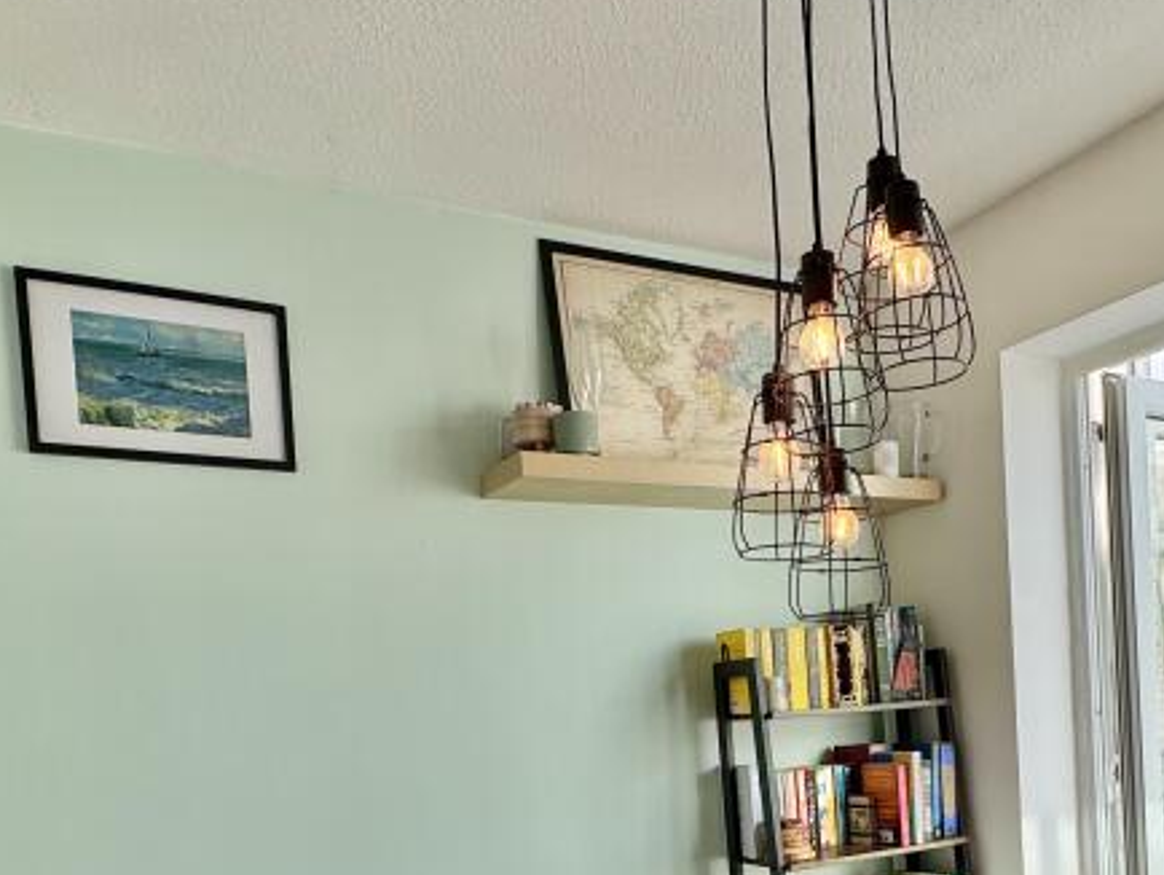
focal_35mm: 33
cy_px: 776
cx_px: 759
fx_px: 1110
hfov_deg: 54.4
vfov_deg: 40.0
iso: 40
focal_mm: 2.22
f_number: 2.2
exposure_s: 1/214
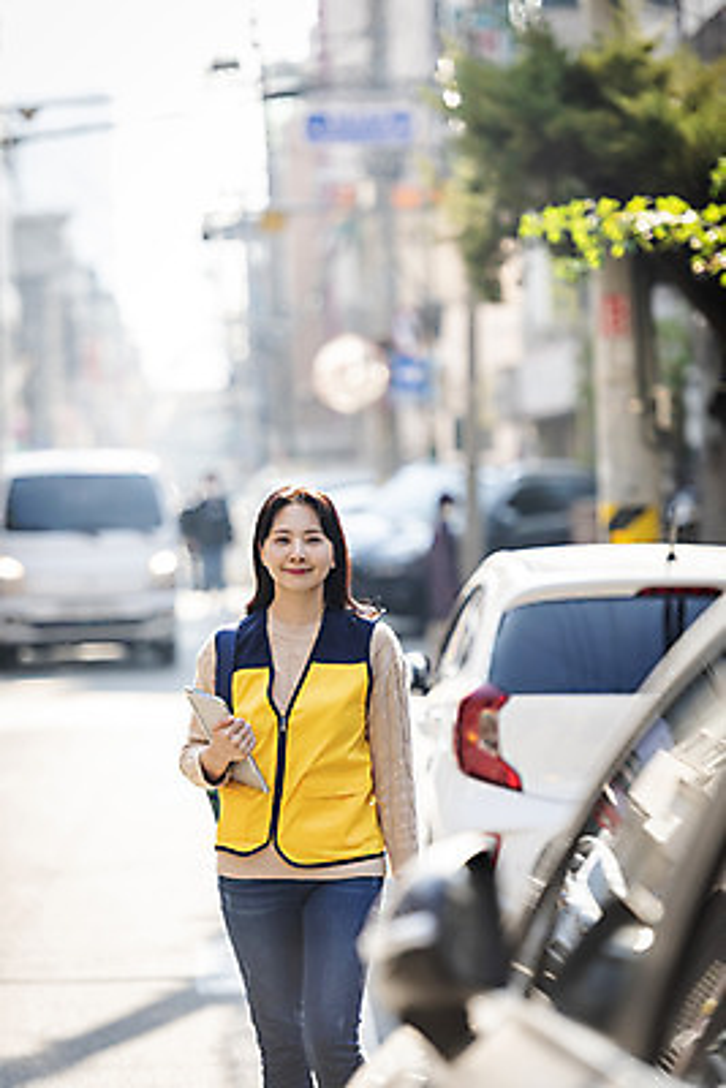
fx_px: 4533
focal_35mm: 150
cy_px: 544
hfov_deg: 9.2
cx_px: 363
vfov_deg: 13.7
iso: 160
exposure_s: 1/640
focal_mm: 150
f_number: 2.8
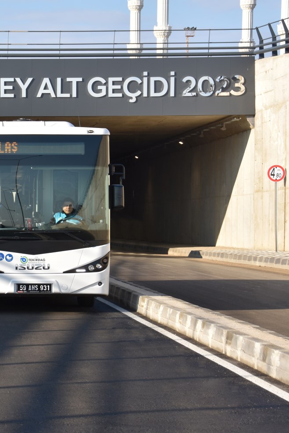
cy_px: 227
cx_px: -23
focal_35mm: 123
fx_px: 1480
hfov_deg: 11.0
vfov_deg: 16.6
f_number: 7.1
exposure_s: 1/200
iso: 100
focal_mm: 50
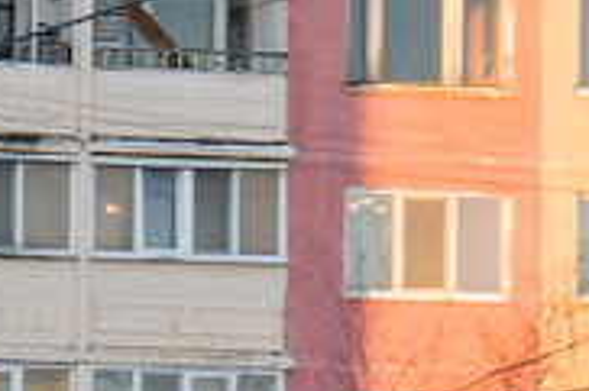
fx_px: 11328
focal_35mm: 693
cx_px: -230
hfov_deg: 3.0
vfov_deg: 2.0
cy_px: 1212
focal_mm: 70
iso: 400
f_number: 6.3
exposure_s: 1/200
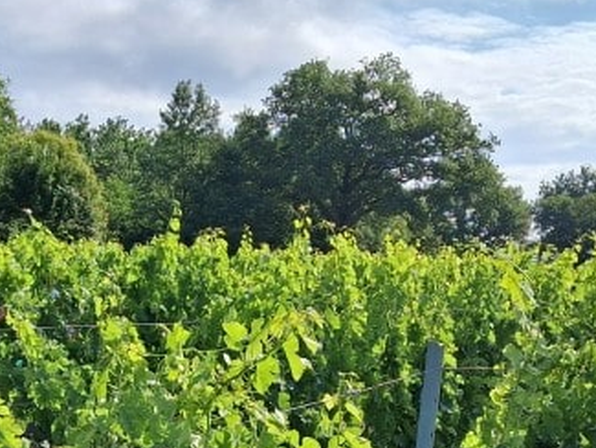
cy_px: 446
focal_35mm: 82
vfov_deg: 17.6
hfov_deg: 23.8
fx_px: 1412
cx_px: 257
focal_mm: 3.98
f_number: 1.8
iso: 25
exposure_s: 1/939
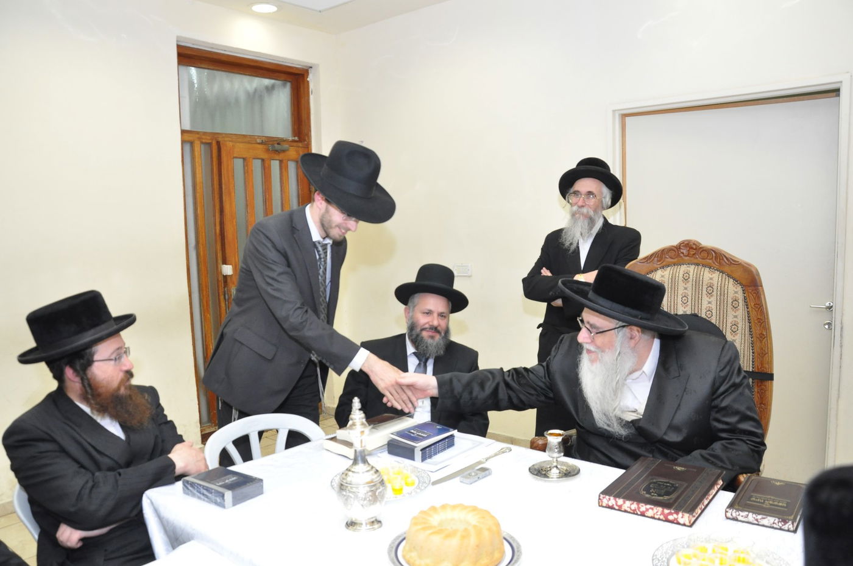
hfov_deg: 67.5
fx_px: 639
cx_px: 426
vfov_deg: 47.8
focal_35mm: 27
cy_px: 283
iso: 1250
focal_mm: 18
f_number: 5
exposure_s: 1/100
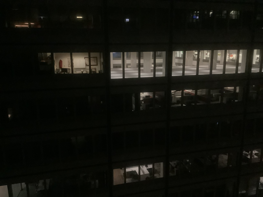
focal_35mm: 31
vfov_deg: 45.4
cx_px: 132
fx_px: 236
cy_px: 98
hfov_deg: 58.4
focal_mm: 3.3
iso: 800
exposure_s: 1/17
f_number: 2.4
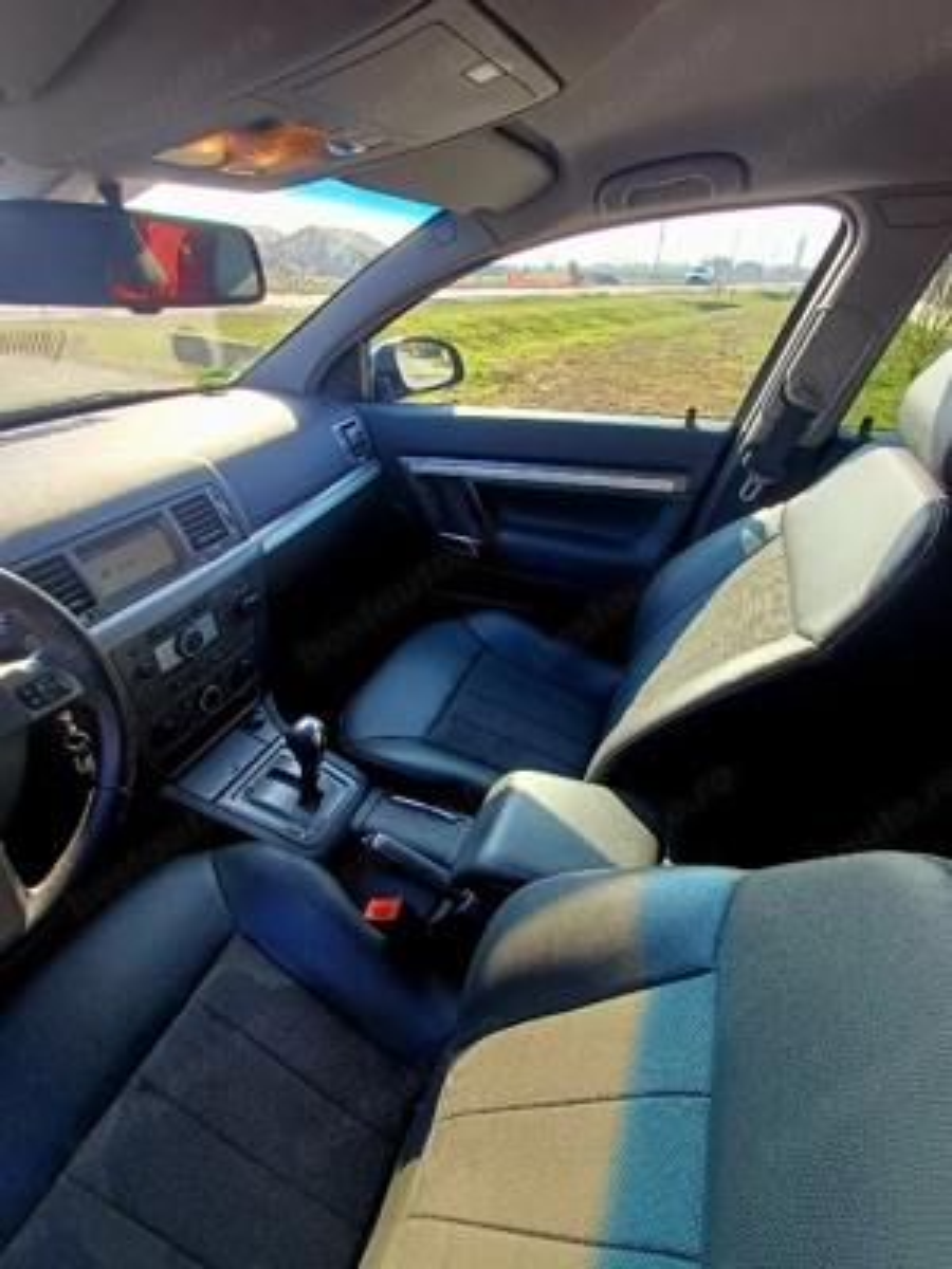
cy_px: 634
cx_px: 476
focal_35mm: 16
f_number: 2.2
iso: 40
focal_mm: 1.64
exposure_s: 1/161
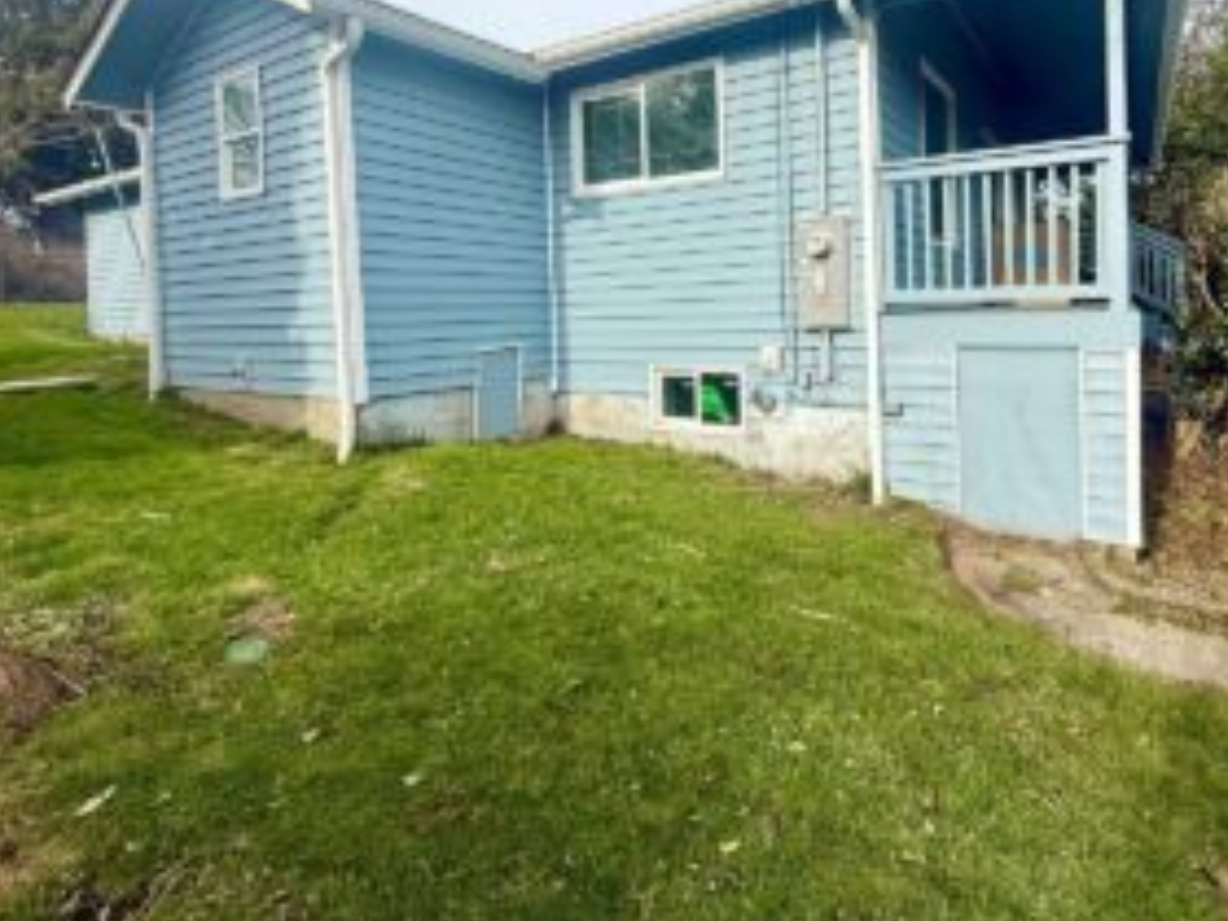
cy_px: 320
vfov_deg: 64.5
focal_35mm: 20
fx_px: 709
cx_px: 750
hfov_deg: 80.6
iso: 50
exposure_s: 1/1285
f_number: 2.2
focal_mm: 2.22
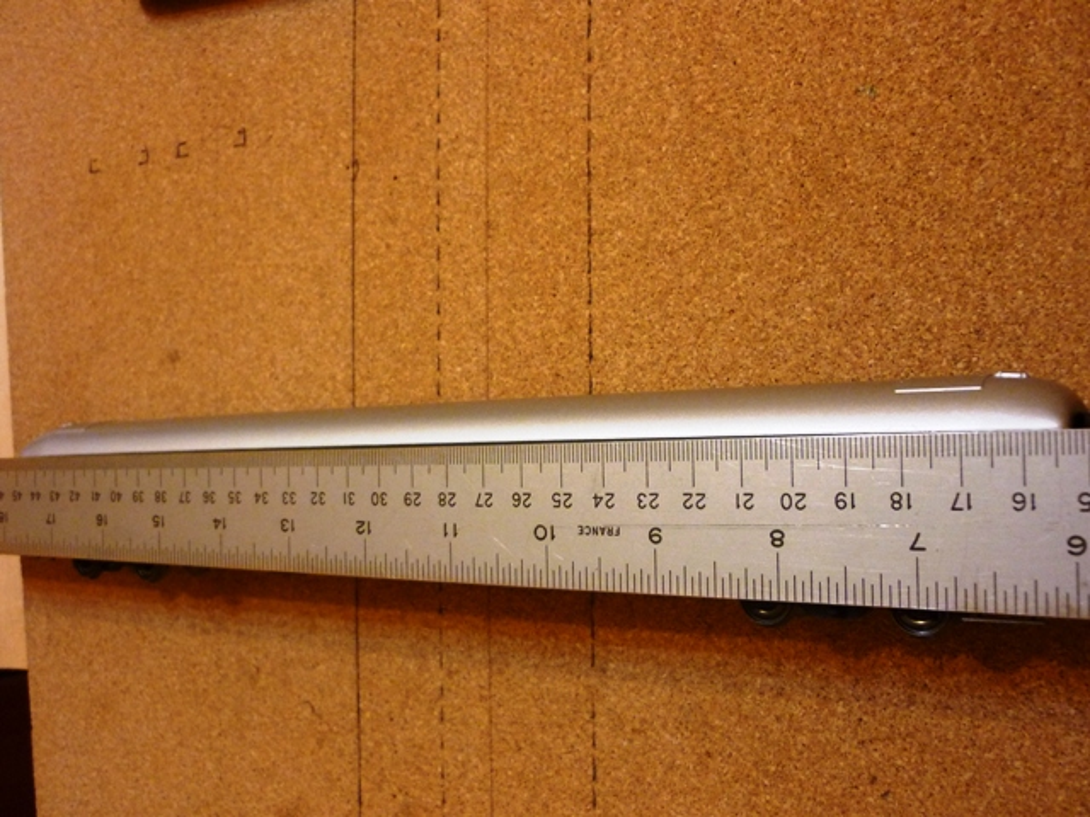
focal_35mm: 33
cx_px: 545
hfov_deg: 55.4
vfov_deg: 42.9
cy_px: 408
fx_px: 1039
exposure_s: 1/30
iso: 400
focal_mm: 5.5
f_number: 2.8
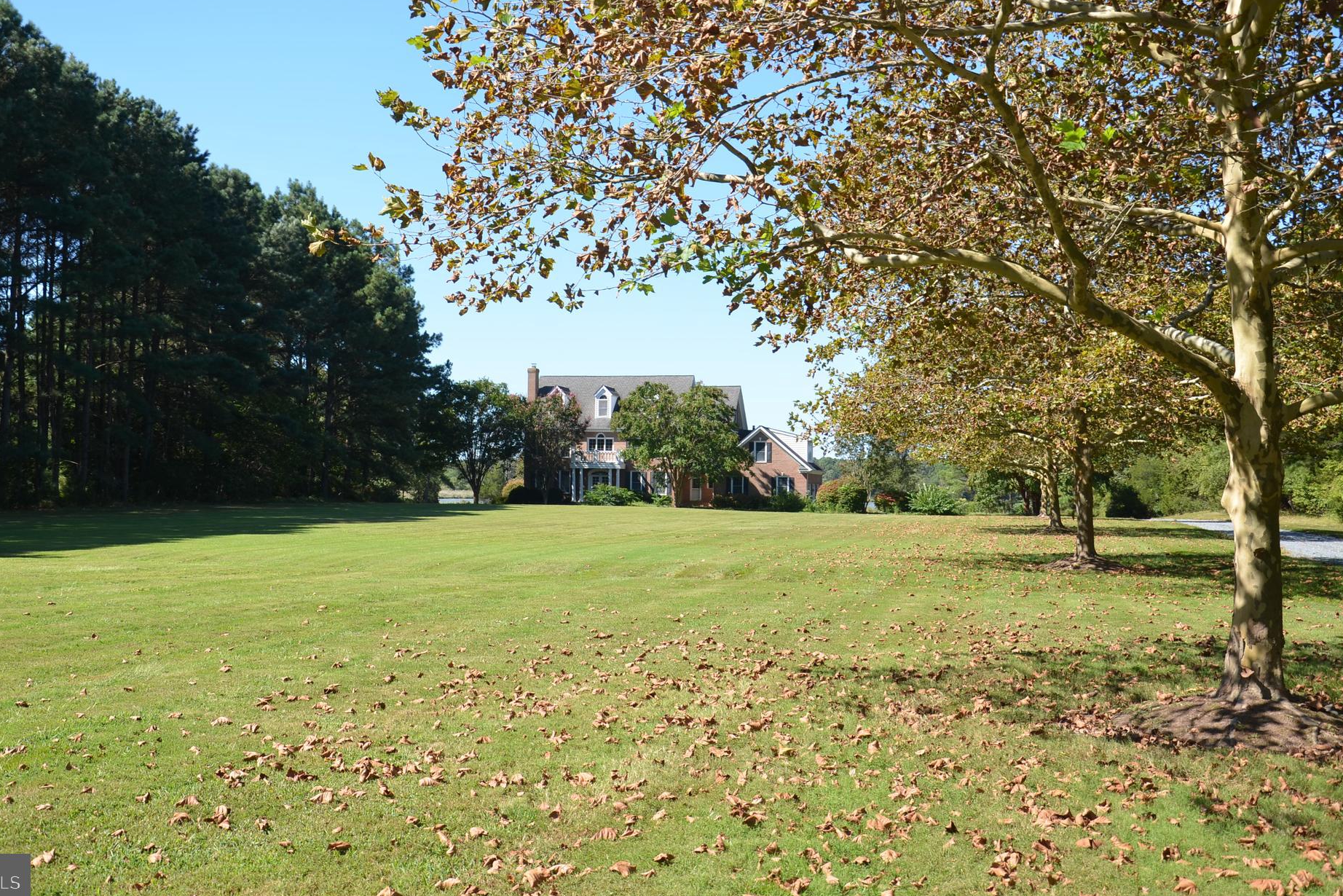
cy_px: 412
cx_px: 616
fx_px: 1550
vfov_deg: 32.2
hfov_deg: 46.8
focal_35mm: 42
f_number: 5.6
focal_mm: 25
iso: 100
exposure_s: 1/250
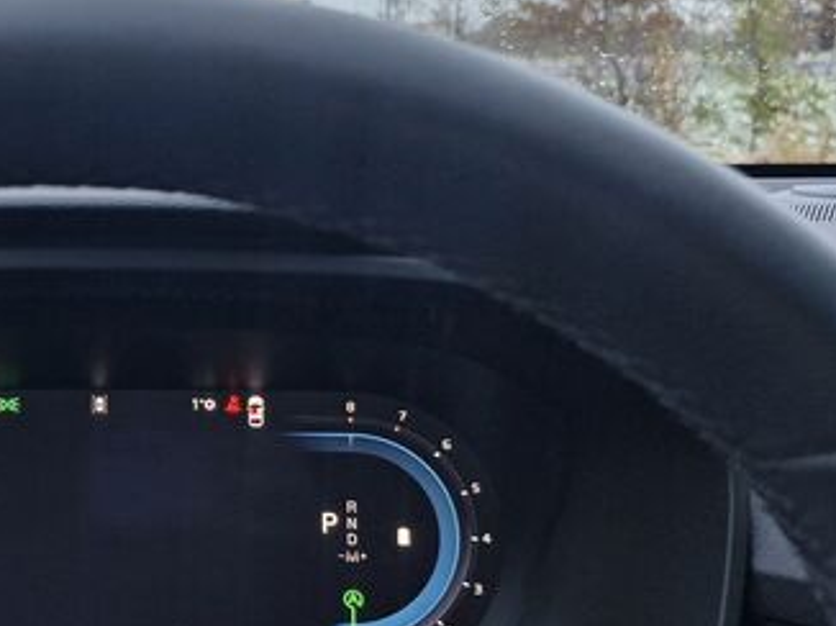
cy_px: 359
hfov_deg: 34.6
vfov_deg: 28.0
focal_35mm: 52
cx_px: 69
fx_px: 1255
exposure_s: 1/100
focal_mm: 5.54
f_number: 1.8
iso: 160
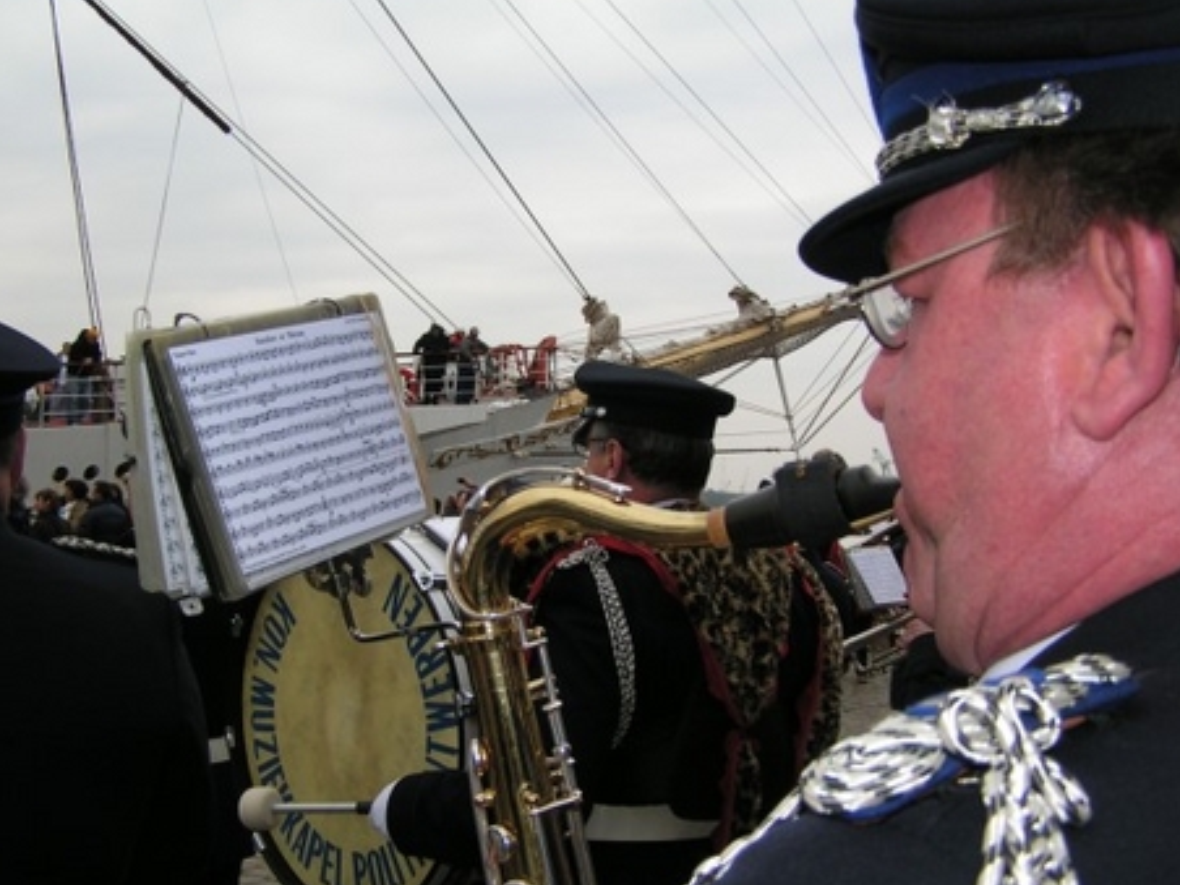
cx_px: 546
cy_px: 456
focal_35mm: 42
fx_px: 1432
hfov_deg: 44.8
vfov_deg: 34.3
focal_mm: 6.3
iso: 50
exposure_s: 1/800
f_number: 3.2
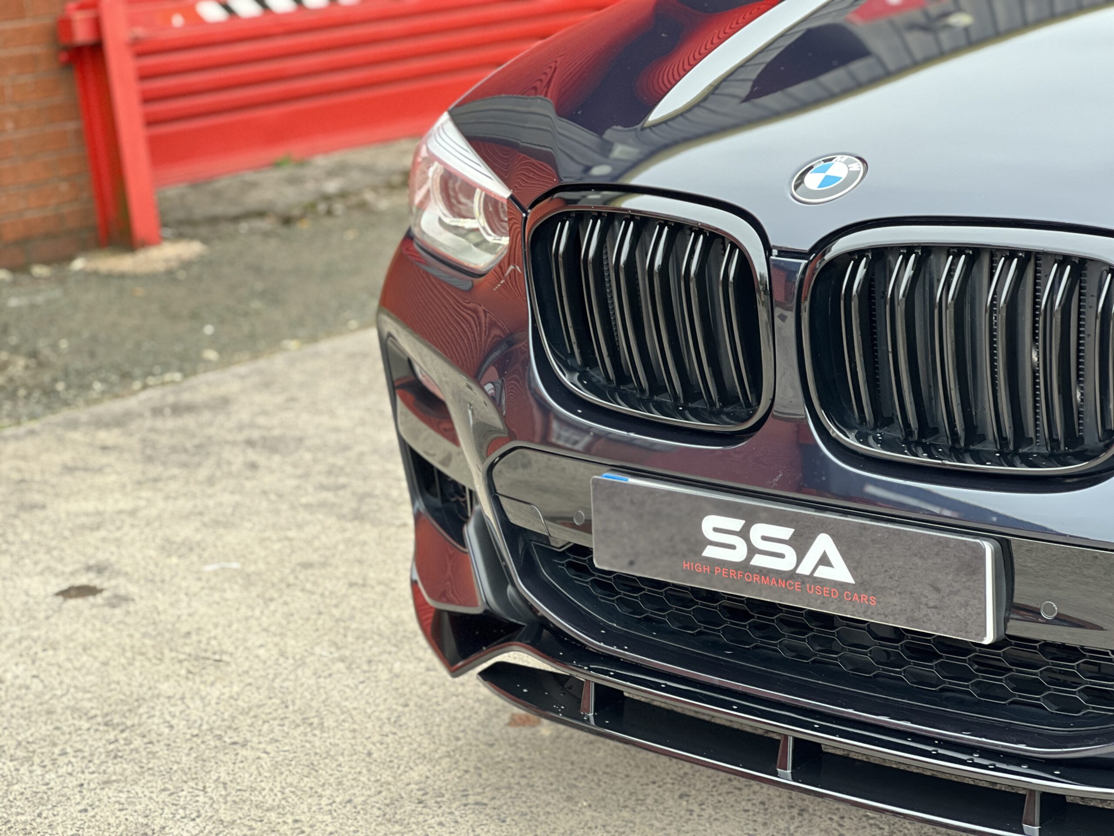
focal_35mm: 77
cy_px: 418
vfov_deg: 19.1
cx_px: 557
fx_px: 2478
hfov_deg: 25.3
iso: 250
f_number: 2.8
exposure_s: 1/71
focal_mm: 9
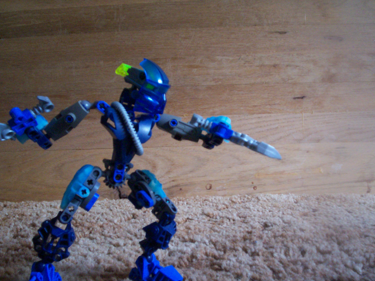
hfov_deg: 46.8
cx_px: 199
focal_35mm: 40
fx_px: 433
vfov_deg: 35.9
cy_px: 155
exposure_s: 1/8
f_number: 4.5
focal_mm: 5.9
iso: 244
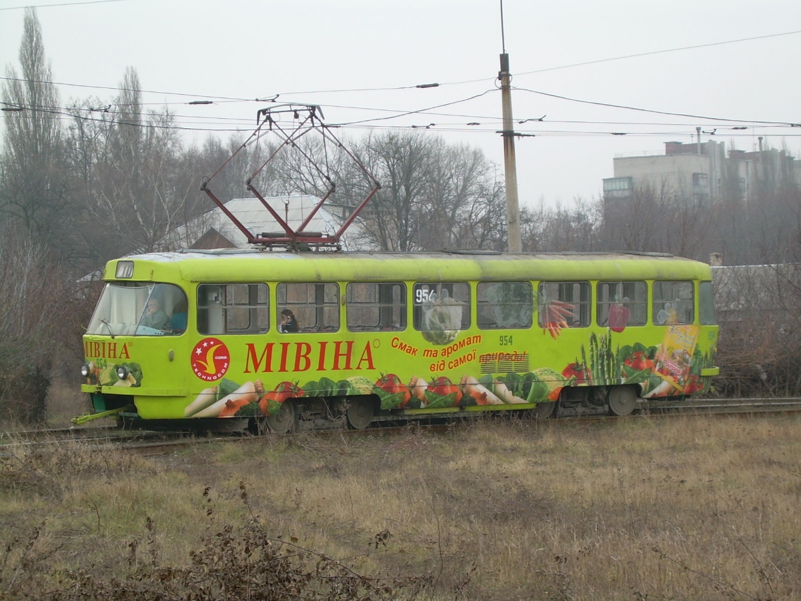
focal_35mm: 110
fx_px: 2545
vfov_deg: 13.5
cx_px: 400
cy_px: 300
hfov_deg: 17.9
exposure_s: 1/42.4
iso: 50
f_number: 4.9
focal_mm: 18.9
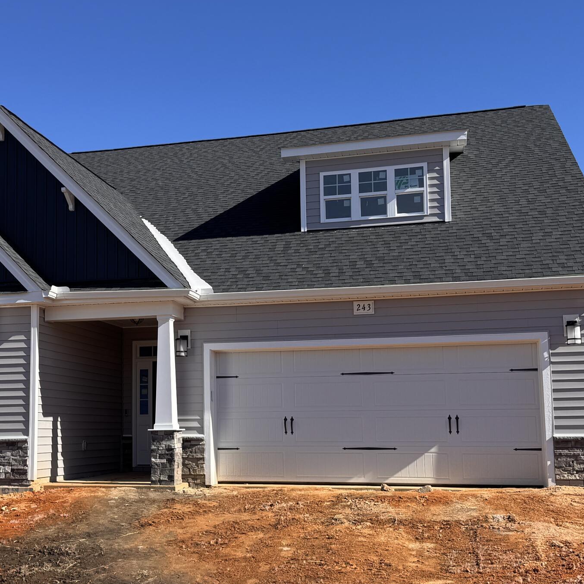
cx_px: 205
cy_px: 329
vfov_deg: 36.0
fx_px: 897
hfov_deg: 35.8
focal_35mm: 47
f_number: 1.78
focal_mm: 6.76
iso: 80
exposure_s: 1/3802
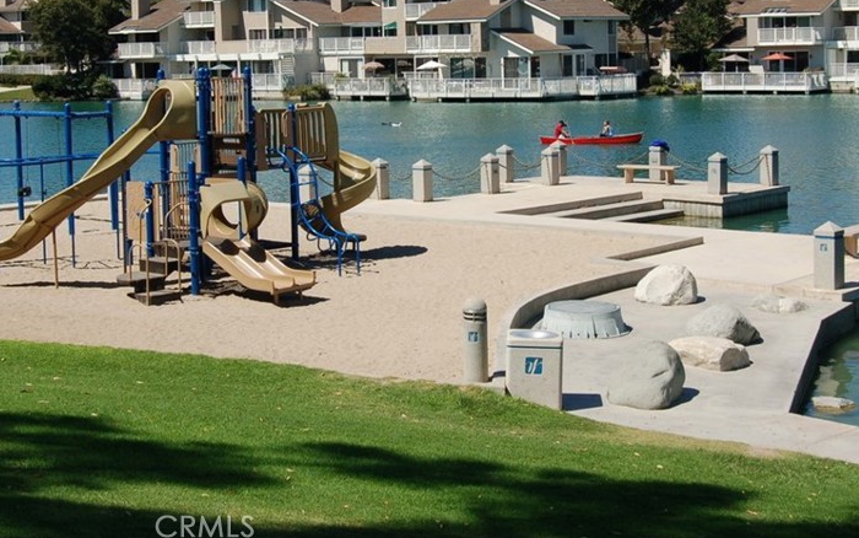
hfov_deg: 30.6
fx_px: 1569
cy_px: 127
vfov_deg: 19.3
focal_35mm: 67
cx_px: 414
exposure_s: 1/400
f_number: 10
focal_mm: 30
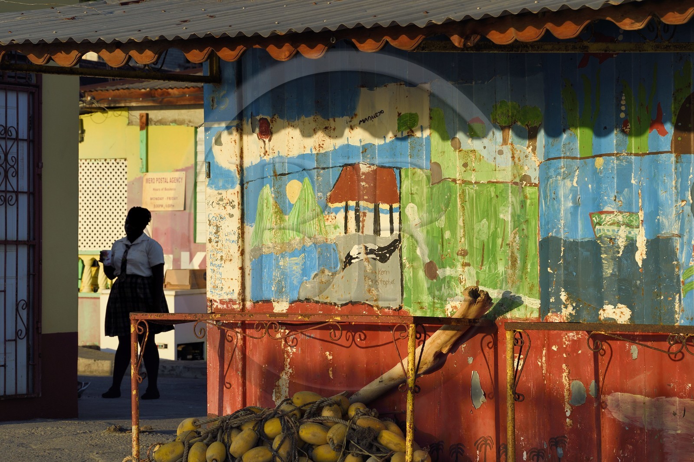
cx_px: 347
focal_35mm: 120
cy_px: 231
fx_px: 2311
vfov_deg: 11.4
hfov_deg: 17.1
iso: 200
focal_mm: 120
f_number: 10
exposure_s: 1/320
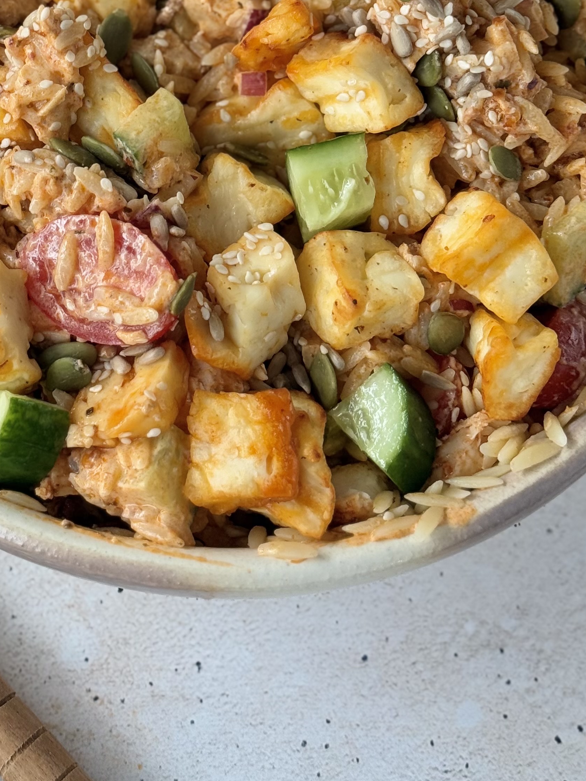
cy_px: 79
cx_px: 97
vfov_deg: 22.0
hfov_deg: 16.8
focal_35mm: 87
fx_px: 1964
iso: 100
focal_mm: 6.76
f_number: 1.78
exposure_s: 1/109
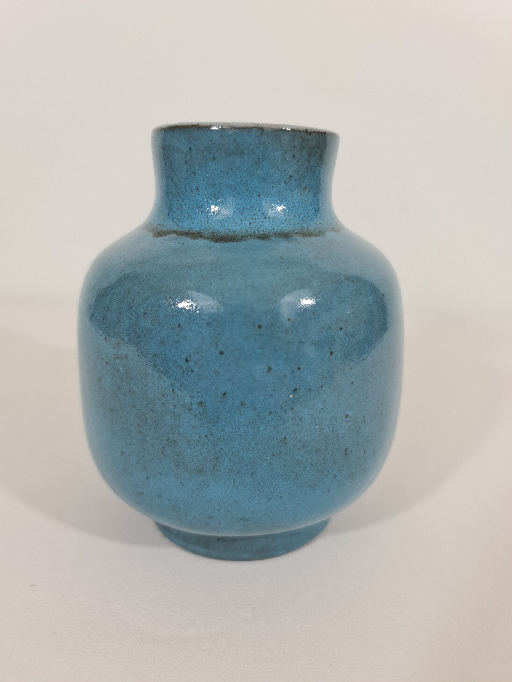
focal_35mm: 25
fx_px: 493
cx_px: 256
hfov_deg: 54.9
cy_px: 341
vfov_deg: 69.4
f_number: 1.8
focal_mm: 7
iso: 200
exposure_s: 1/100
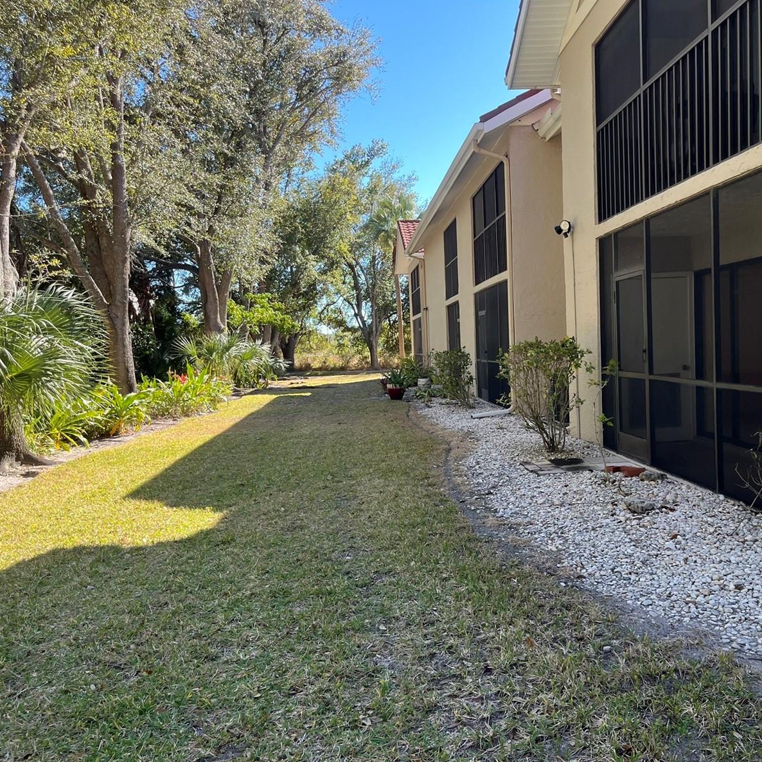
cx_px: 420
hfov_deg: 52.4
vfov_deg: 52.5
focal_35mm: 31
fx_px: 772
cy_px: 382
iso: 50
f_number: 1.6
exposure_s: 1/459
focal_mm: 5.1
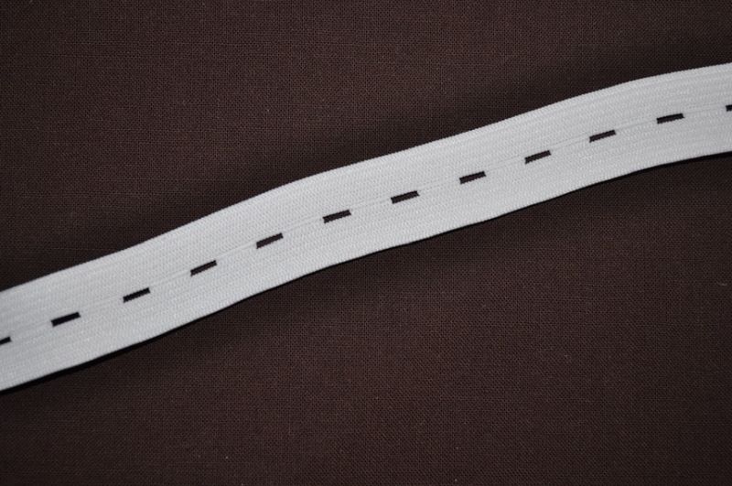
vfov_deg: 22.6
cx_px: 366
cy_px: 243
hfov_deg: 33.4
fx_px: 1218
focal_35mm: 60
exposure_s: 1/60
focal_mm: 40
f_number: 5.3
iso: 220
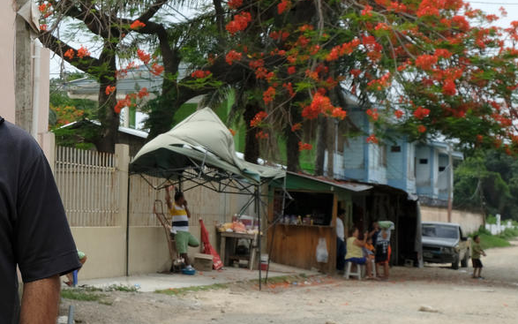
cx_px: 7
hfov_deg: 26.1
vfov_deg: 17.4
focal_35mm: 75
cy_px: 164
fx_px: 1059
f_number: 10
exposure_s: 1/160
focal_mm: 24.3
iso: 200
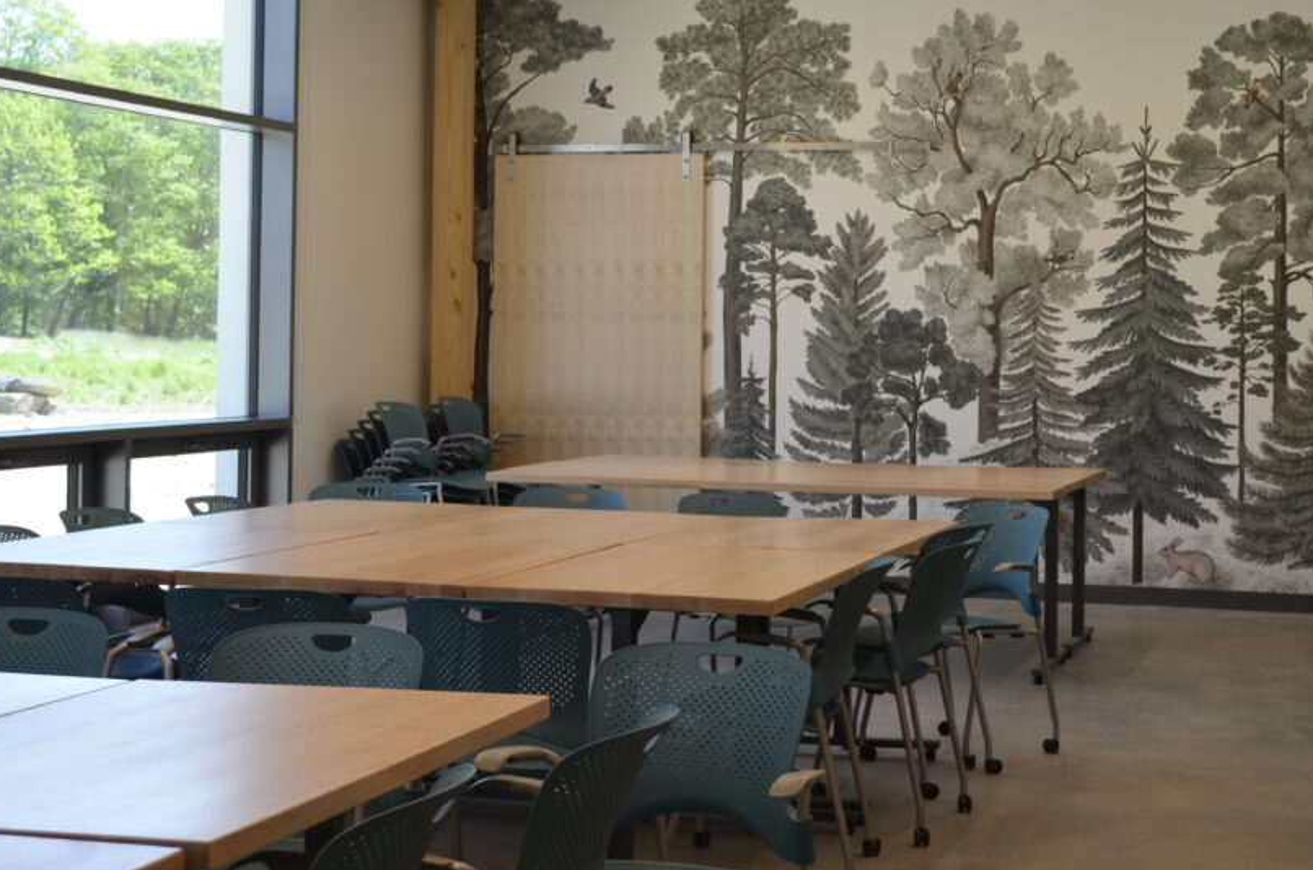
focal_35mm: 61
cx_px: 813
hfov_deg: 32.8
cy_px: 342
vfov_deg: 22.1
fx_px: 2220
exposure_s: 1/125
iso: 360
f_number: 5.6
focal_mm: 32
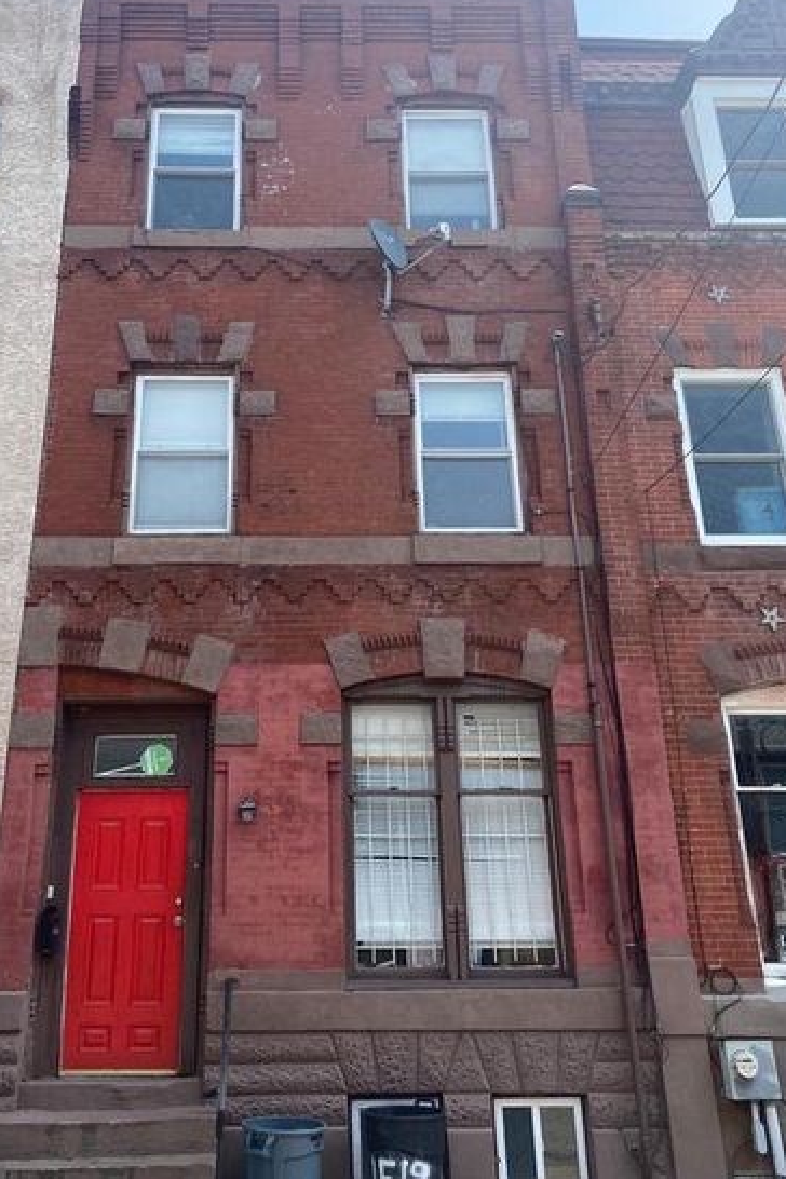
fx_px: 1081
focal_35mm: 33
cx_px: 311
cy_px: 524
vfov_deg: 57.1
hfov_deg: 39.8
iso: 32
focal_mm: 4.25
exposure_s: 1/1395
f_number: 1.8
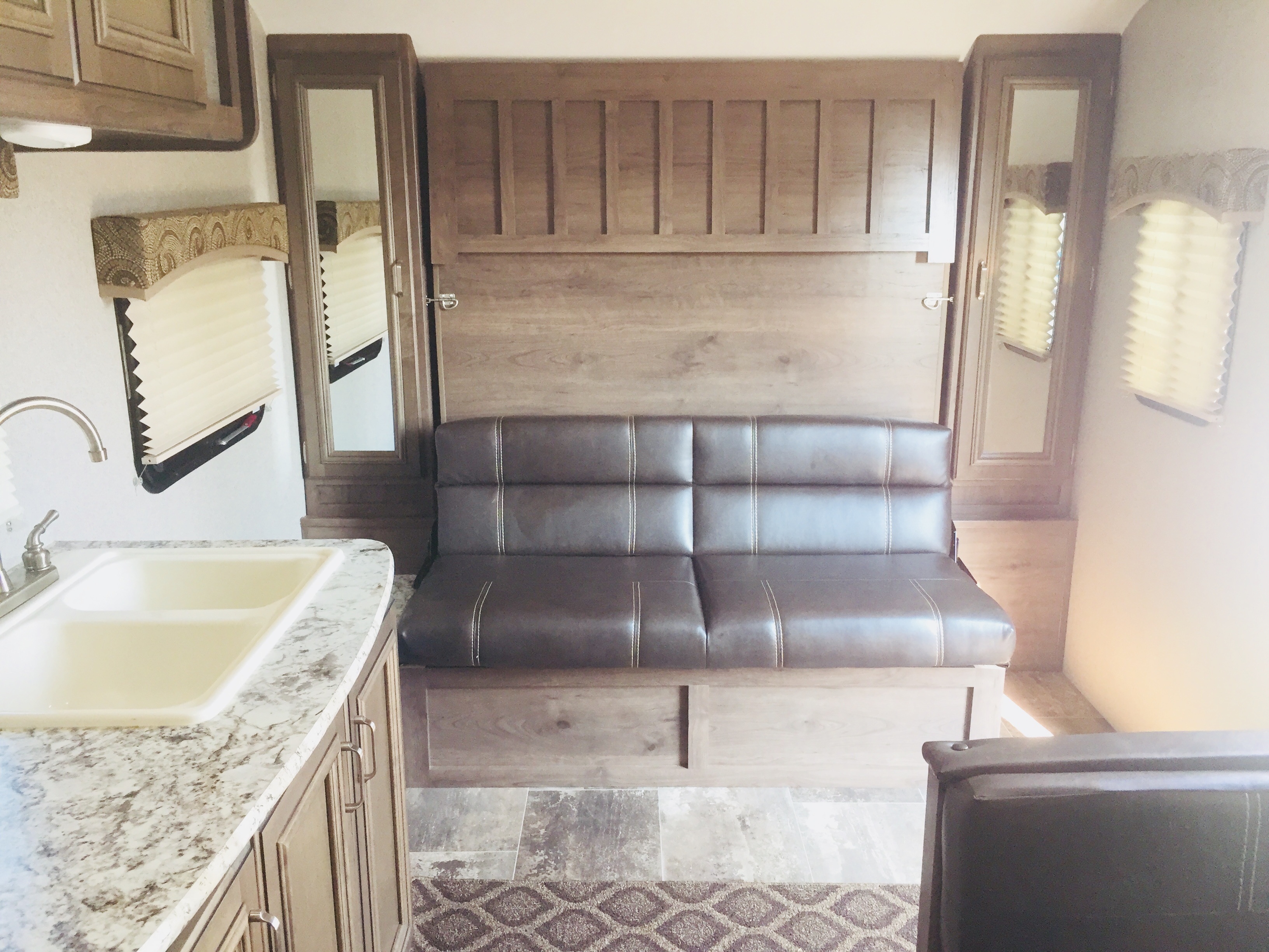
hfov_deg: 61.7
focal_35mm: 29
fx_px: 1063
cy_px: 476
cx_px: 634
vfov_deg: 48.2
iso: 40
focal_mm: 4.15
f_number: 2.2
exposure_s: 1/30
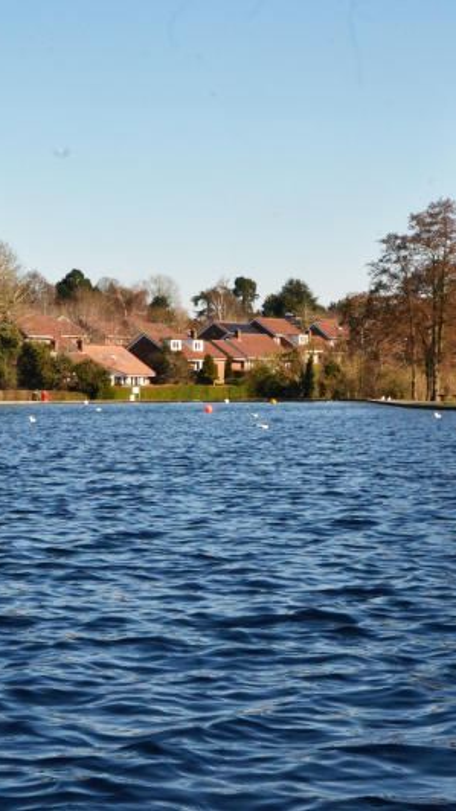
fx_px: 1781
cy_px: 406
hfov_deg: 14.6
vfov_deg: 25.7
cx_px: 188
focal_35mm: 83
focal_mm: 35
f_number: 16
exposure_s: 1/320
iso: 400
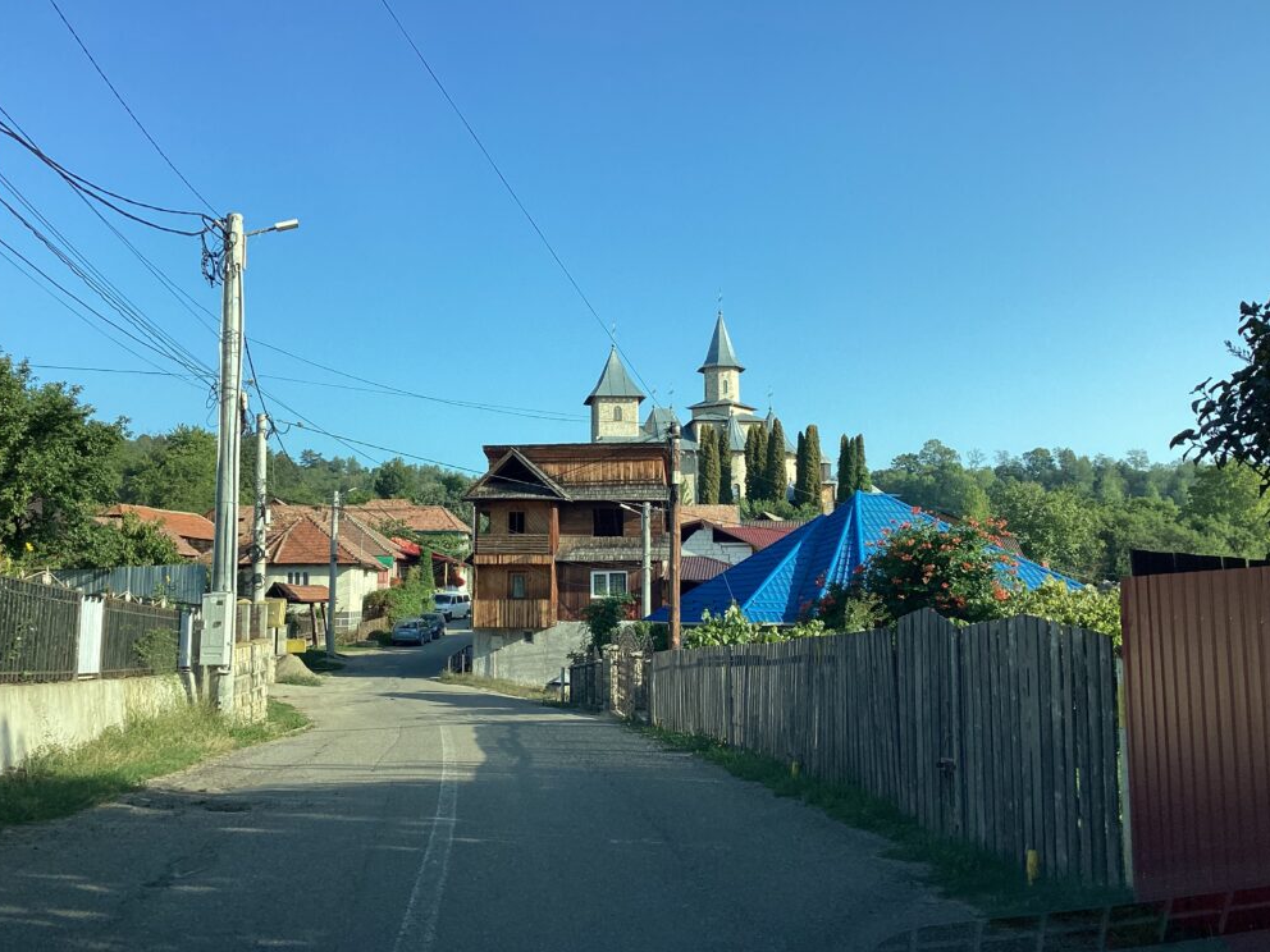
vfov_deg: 44.2
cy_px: 481
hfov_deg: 56.8
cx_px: 621
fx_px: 1174
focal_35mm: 32
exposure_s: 1/590
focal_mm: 3.3
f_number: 2.4
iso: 25
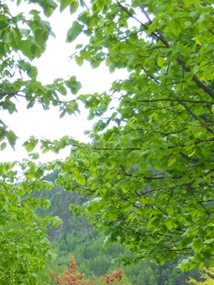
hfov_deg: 14.8
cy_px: 280
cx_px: 14
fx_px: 816
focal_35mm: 99
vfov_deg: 19.3
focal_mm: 8.3
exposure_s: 1/60
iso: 80
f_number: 3.4
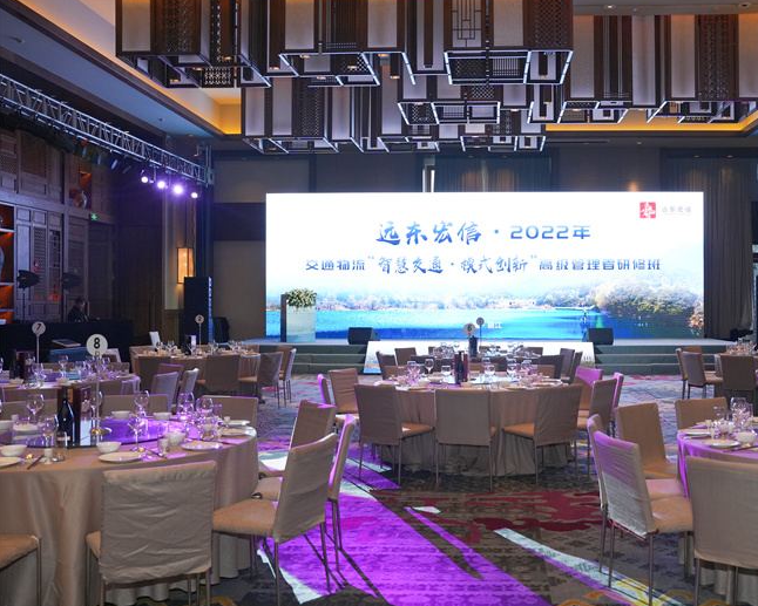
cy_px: 298
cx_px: 467
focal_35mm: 37
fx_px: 823
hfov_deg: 49.0
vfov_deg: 40.4
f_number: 4.5
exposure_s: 1/200
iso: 1600
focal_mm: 31.6
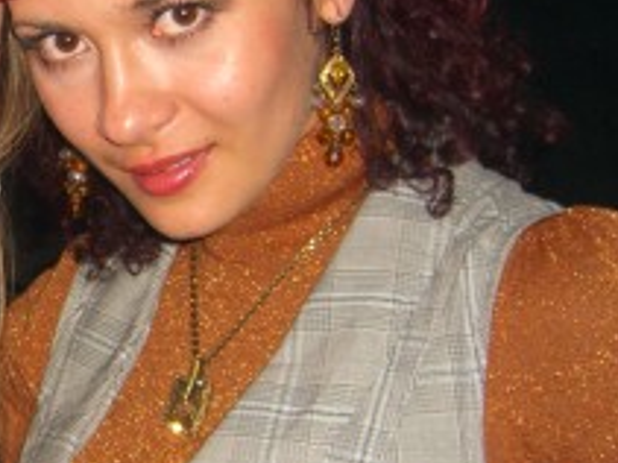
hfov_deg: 17.5
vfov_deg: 13.7
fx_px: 1927
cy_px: 275
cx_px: -94
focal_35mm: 108
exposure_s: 1/60
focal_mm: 7.9
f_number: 2.8
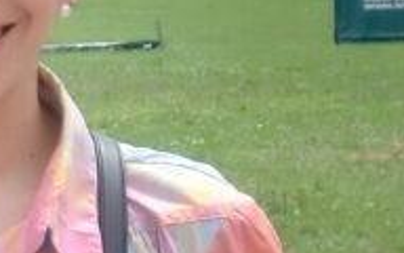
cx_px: -141
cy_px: 70
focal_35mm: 263
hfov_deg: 7.9
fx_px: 2896
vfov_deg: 5.0
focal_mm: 7.91
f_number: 3.4
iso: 64
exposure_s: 1/500
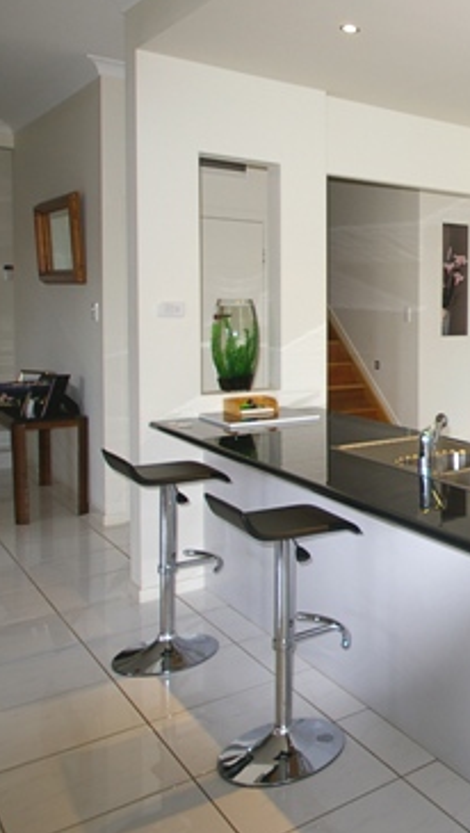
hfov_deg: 28.0
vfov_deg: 59.0
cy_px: 334
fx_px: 729
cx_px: 646
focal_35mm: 33
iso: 200
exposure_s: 1/20
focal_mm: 10
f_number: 4
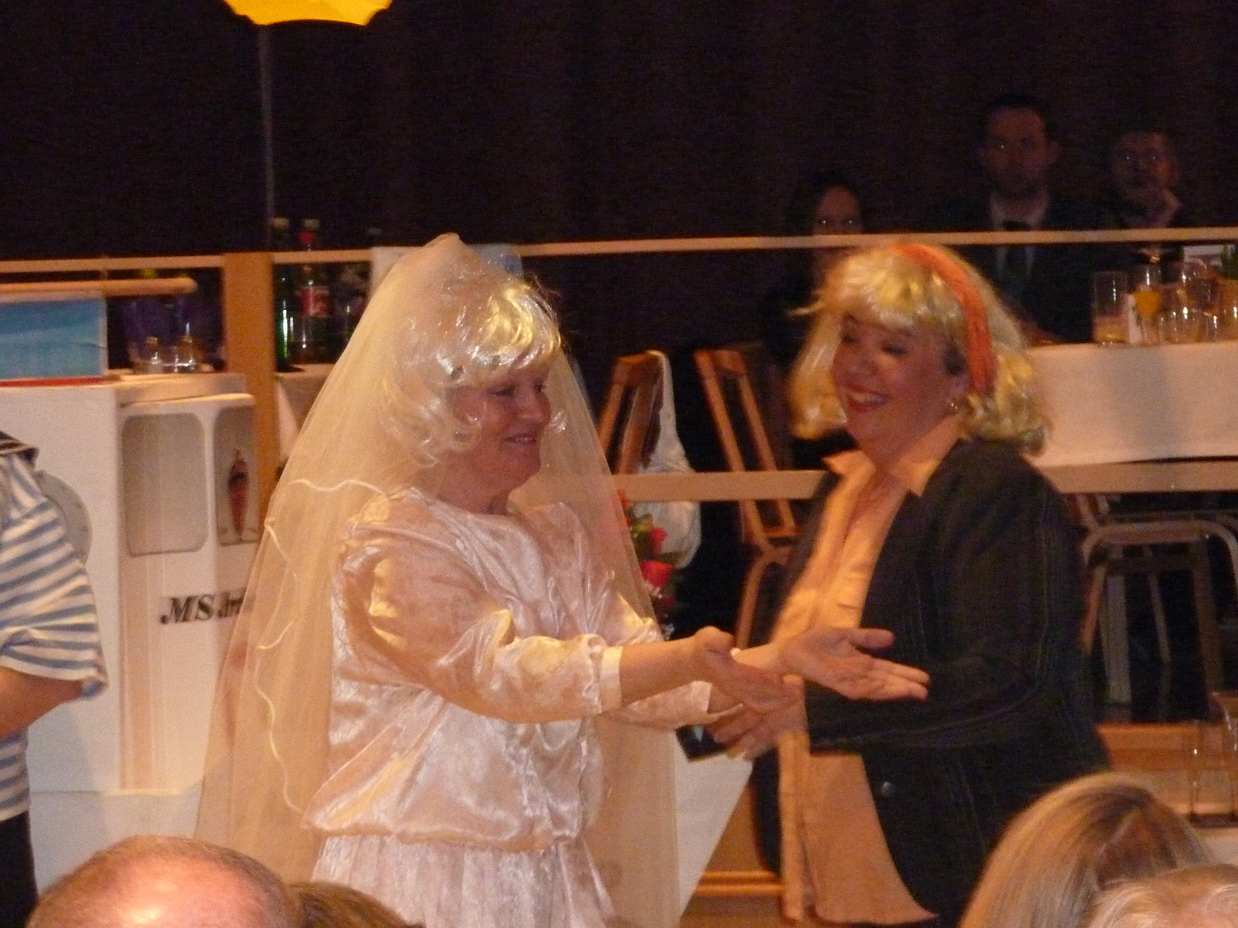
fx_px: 5114
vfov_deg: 10.4
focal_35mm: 143
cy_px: 464
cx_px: 619
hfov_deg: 13.8
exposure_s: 1/40
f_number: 4.4
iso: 1000
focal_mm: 19.5
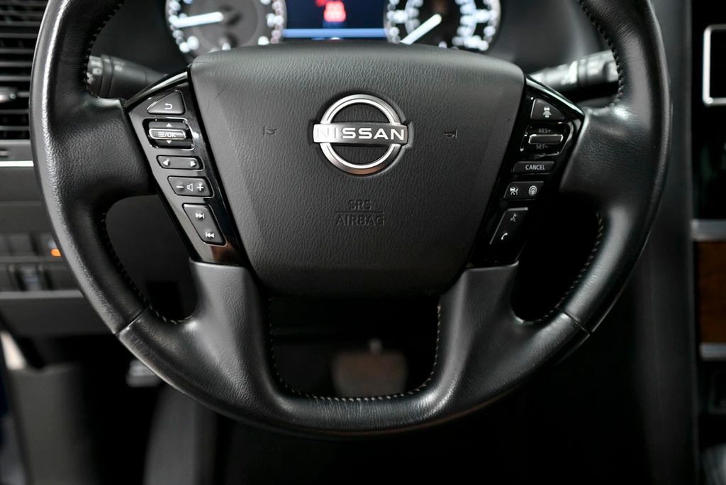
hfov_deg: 46.4
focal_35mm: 42
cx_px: 363
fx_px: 847
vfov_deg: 31.9
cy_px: 242
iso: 2500
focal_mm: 42
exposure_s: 1/160
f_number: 3.5
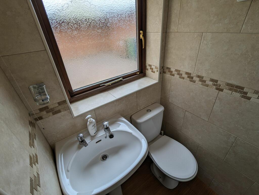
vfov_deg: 78.2
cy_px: 98
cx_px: 130
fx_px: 120
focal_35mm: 16
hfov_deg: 94.4
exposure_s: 1/251
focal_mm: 2.35
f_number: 2.2
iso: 40
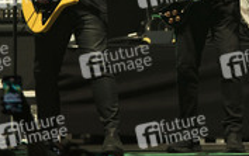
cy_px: -44
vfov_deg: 2.4
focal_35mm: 544
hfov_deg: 3.9
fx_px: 3695
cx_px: 275
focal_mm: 210
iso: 1600
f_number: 2.8
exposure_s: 1/125
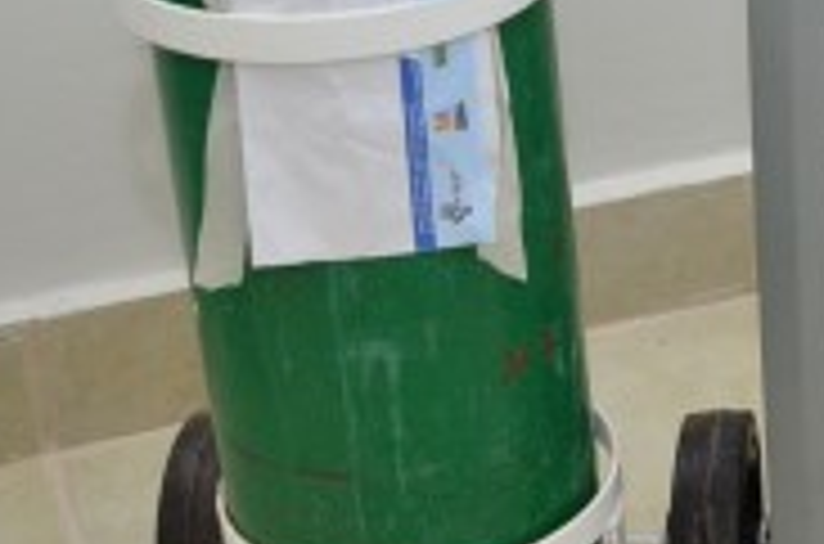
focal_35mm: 107
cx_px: 1186
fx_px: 2443
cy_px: 99
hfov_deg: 17.5
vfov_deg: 12.7
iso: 800
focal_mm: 18
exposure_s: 1/60
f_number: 4
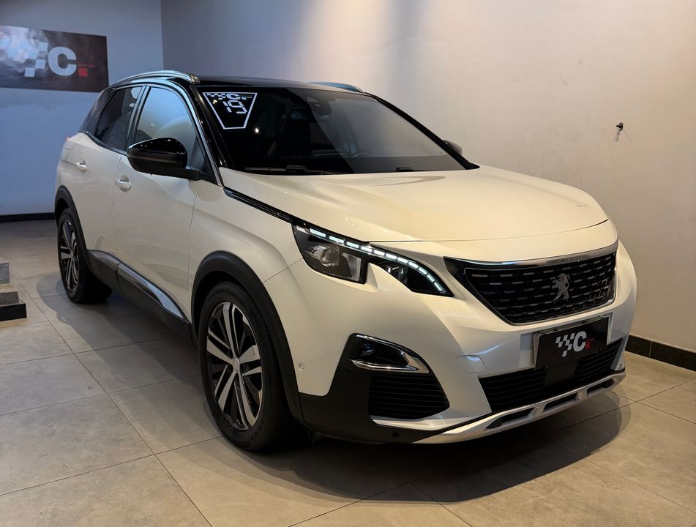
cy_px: 264
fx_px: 484
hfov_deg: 71.4
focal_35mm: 24
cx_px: 348
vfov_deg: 57.1
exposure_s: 1/99
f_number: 1.78
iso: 160
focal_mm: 6.76
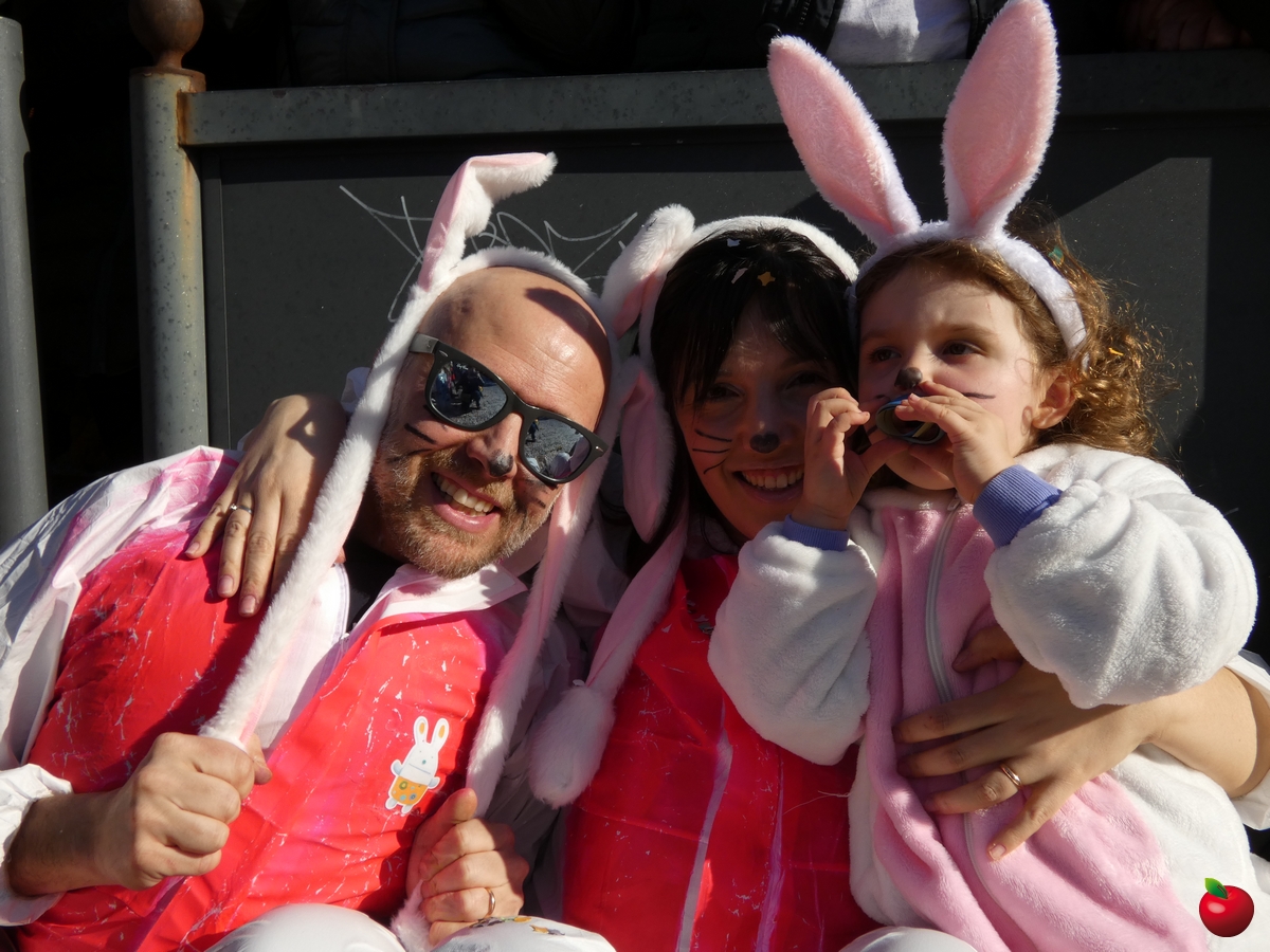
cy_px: 476
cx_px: 635
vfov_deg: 37.7
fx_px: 1394
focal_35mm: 38
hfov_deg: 49.0
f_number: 4.5
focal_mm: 6.8
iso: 80
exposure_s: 1/800
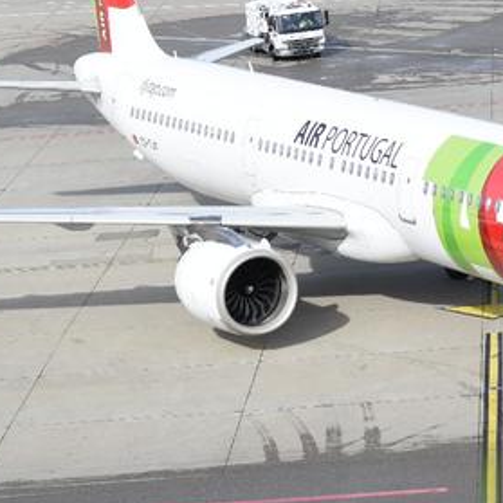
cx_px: 292
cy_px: 181
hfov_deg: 8.7
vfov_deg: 8.7
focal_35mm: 201
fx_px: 3308
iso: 200
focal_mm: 55
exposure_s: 1/1000
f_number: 6.3
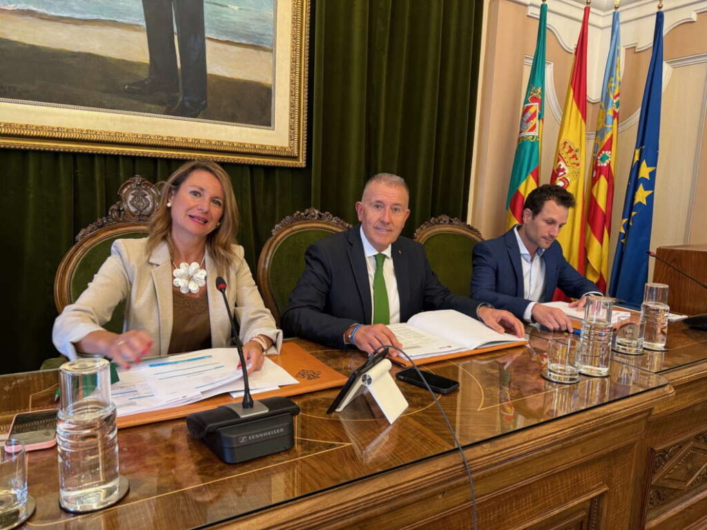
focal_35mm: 24
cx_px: 354
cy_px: 265
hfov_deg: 71.6
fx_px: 490
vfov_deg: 56.8
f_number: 1.78
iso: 250
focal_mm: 6.76
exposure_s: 1/50
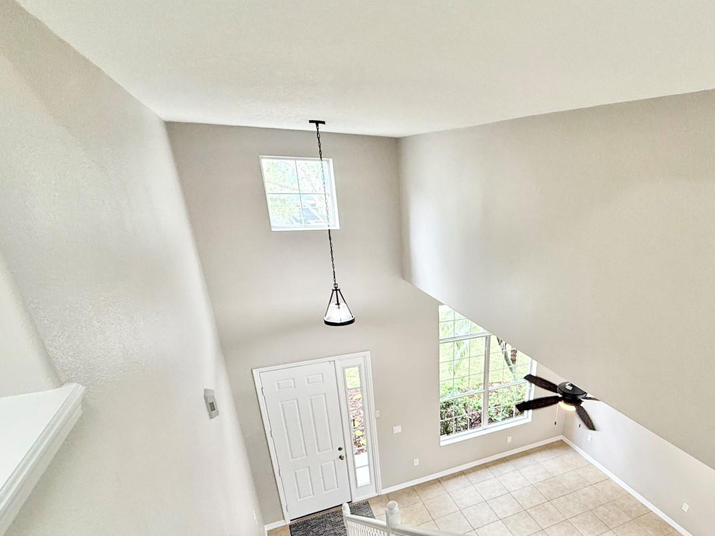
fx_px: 434
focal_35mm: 21
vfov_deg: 61.1
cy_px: 378
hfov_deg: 76.5
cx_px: 476
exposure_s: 1/120
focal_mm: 2.22
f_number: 2.2
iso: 250
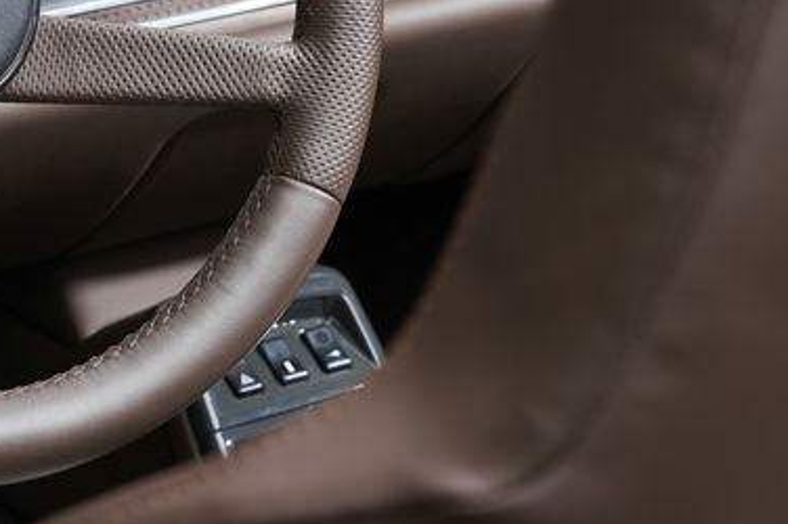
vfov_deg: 7.4
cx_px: 122
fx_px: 4024
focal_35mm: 184
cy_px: 17
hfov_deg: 11.1
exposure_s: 1/100
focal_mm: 90
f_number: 9
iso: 200
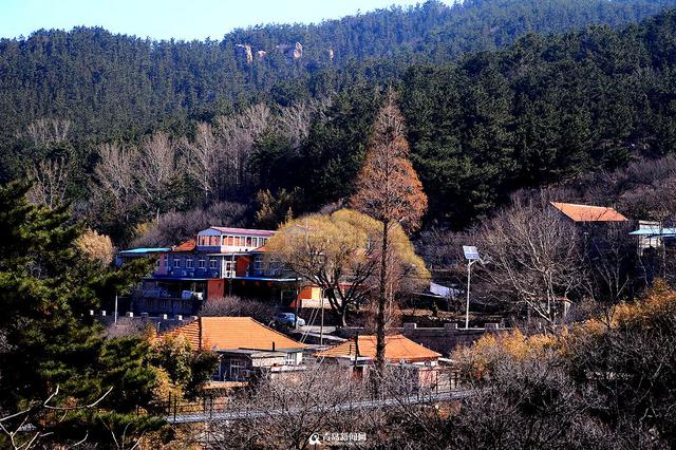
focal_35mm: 60
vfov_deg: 22.6
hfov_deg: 33.4
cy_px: 225
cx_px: 338
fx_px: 1126
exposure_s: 1/250
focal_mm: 60
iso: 200
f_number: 8
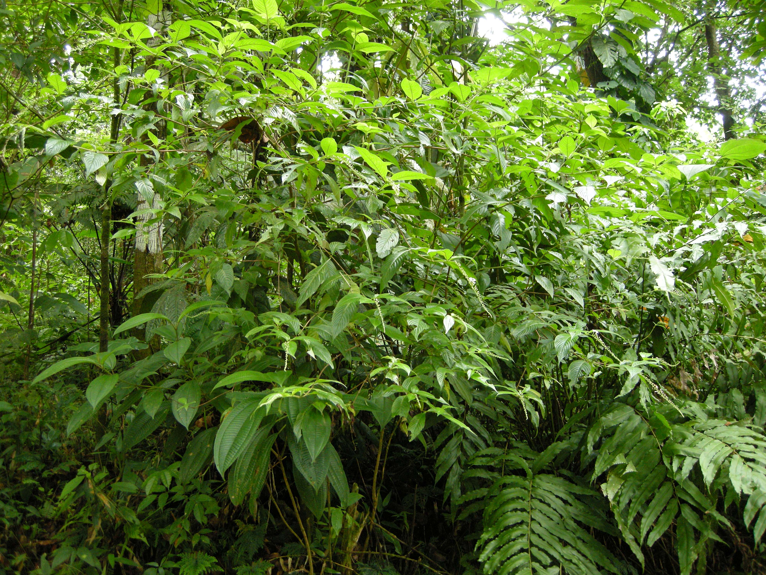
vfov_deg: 40.7
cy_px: 288
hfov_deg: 52.6
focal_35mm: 35
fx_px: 774
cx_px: 383
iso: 248
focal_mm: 7.5
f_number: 2.7
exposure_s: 1/63.6
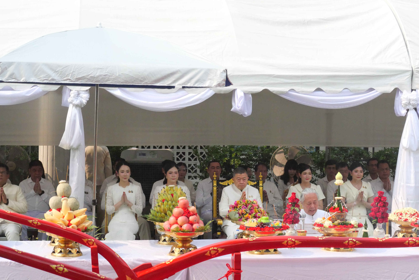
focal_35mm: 83
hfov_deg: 24.5
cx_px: 210
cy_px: 140
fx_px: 967
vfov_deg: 16.5
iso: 4000
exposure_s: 1/4000
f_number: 9
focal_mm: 40
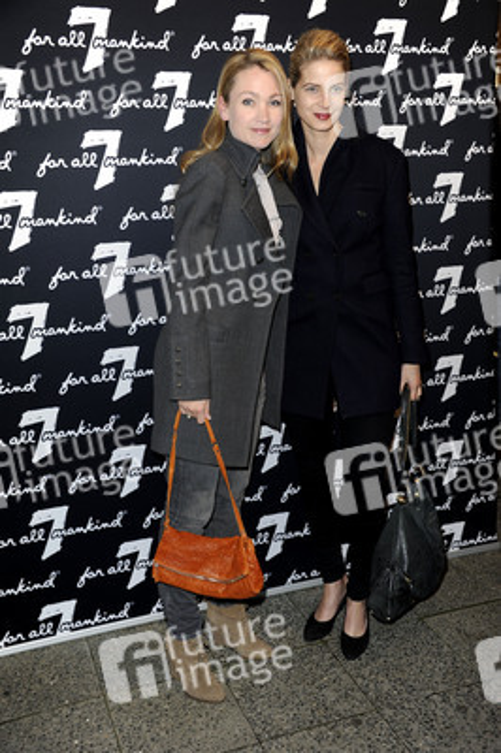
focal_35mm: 40
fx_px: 836
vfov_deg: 48.5
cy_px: 376
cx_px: 250
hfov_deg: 33.3
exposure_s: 1/160
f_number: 6.3
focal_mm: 40
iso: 640
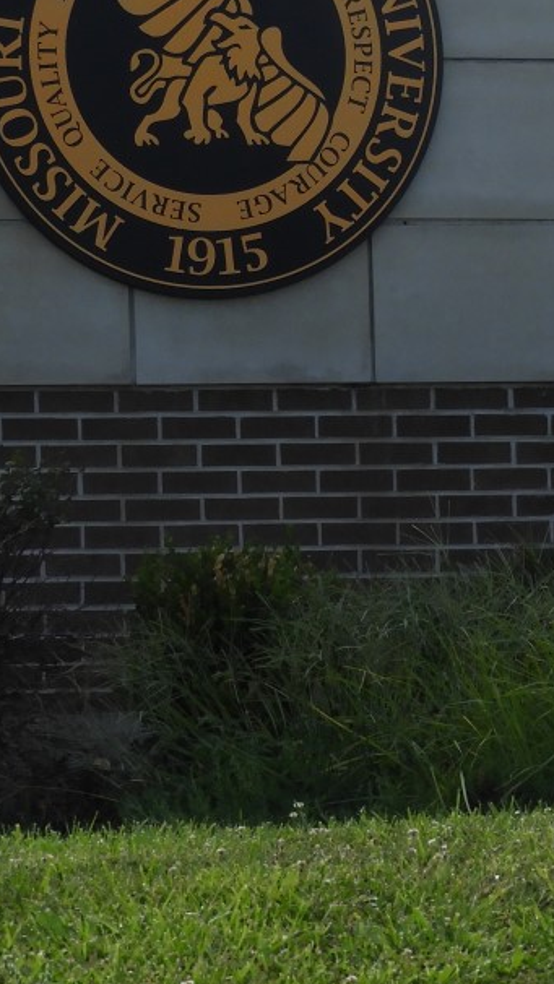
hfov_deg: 4.5
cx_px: 588
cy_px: 198
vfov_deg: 7.9
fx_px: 7101
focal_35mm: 272
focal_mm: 18.8
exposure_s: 1/500
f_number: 4.8
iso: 100
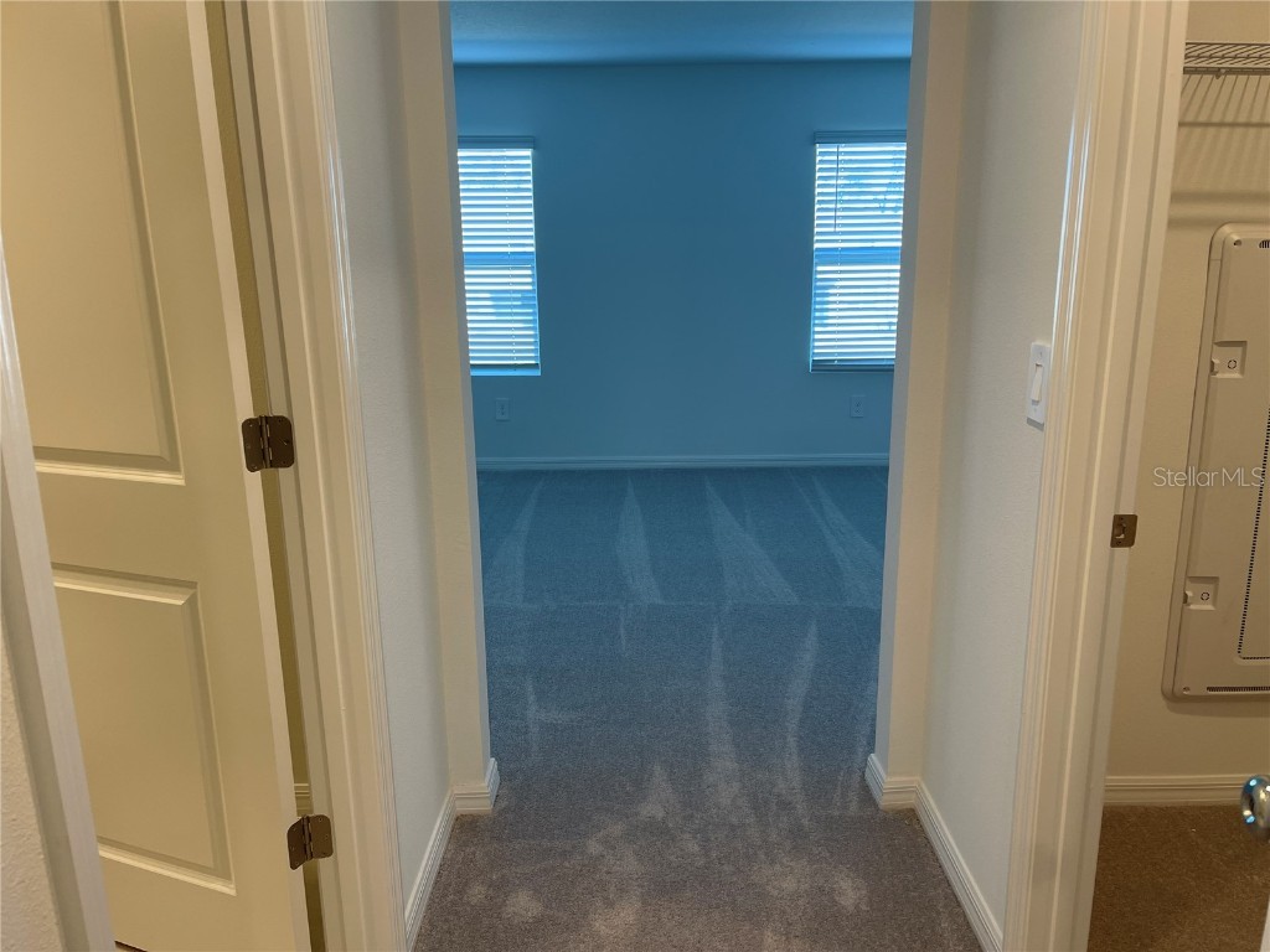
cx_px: 635
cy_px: 476
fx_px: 917
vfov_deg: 54.9
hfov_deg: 69.4
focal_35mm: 25
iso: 100
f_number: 1.6
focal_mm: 5.1
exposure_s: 1/120
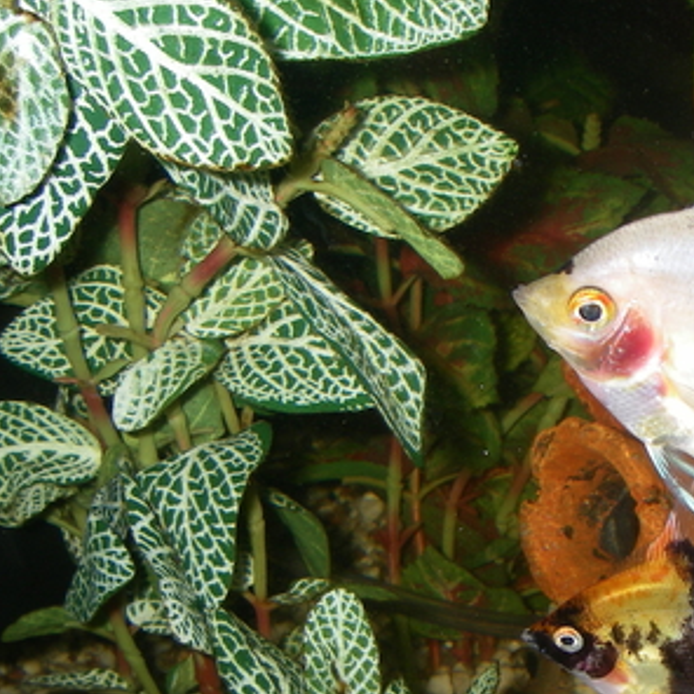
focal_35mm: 68
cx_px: 696
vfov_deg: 25.3
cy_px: 389
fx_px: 1542
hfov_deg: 24.2
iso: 64
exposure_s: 1/40
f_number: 6.6
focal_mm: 6.3
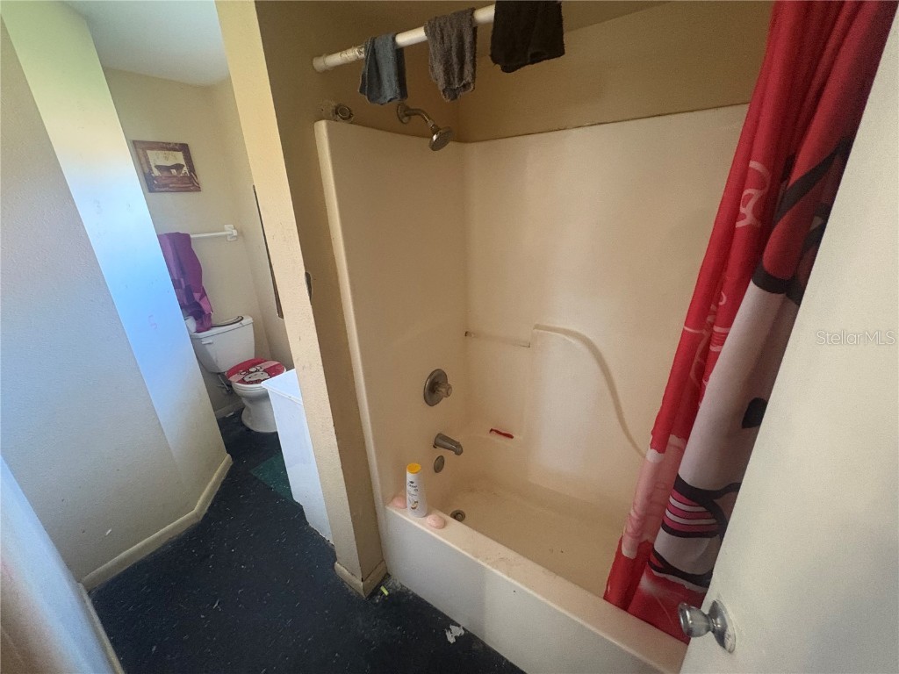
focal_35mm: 14
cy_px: 337
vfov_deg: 85.7
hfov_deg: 102.1
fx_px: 364
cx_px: 450
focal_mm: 2.22
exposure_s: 1/40
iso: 640
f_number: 2.2
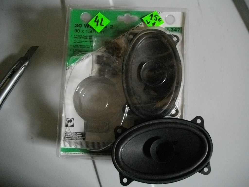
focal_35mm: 31
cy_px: 94
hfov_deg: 58.4
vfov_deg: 45.4
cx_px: 124
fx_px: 223
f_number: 2.9
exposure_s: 1/30
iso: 800
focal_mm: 5.7
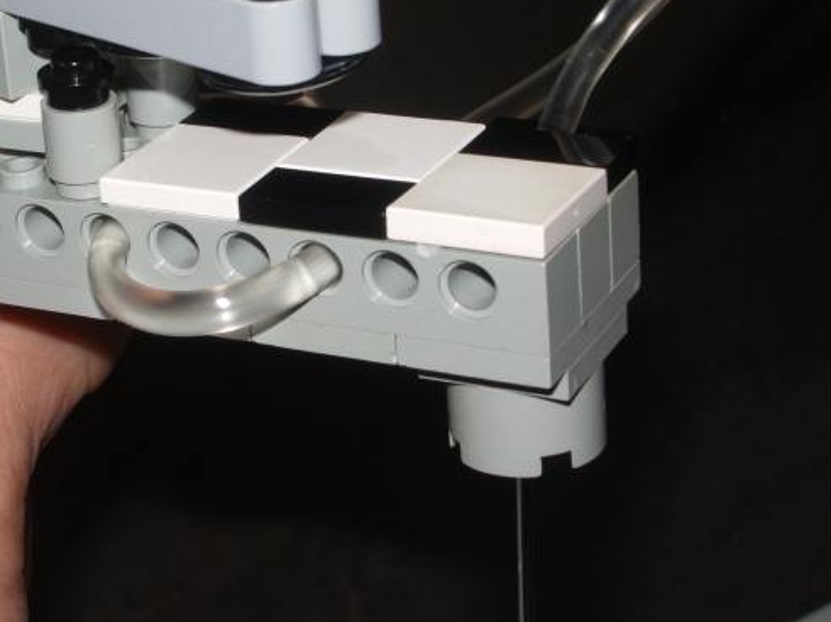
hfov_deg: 19.3
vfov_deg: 14.6
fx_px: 2424
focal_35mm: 101
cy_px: 257
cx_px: 176
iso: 50
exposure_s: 1/50
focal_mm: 10.2
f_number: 5.6
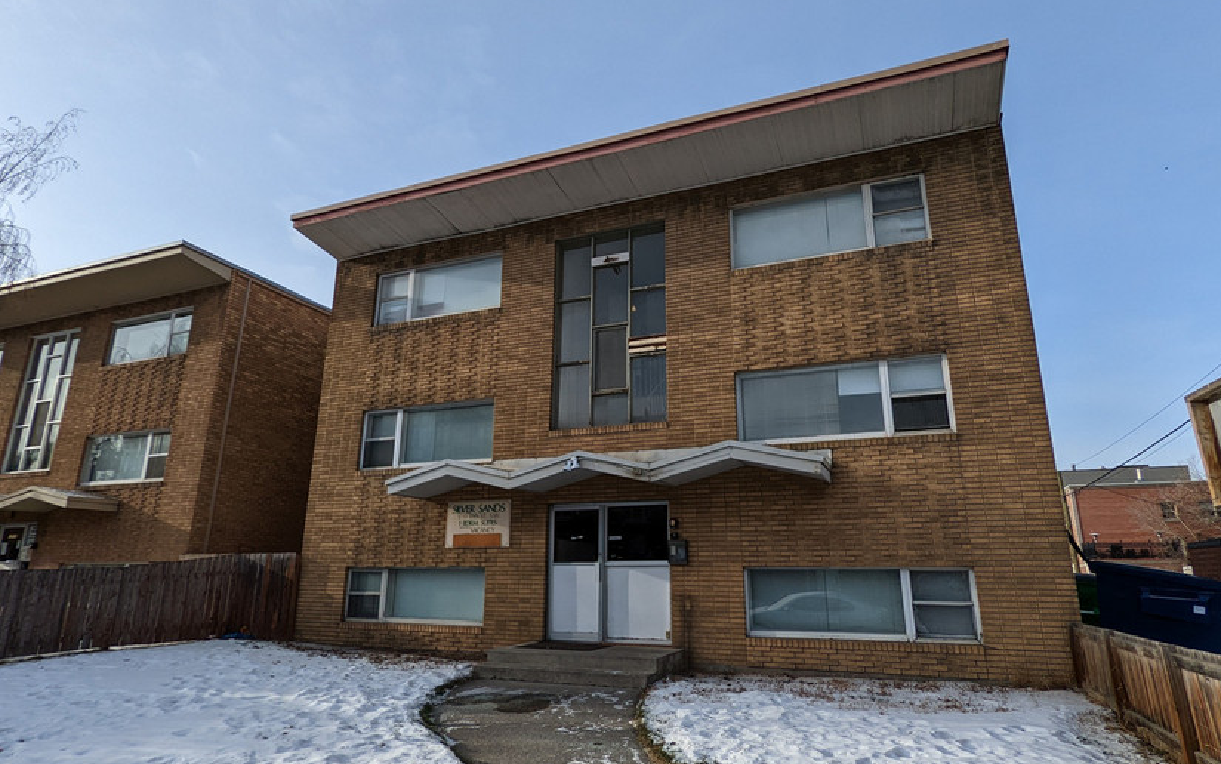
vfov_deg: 57.3
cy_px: 375
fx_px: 699
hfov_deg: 82.3
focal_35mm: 21
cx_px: 613
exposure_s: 1/1274
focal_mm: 2.35
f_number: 2.2
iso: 47
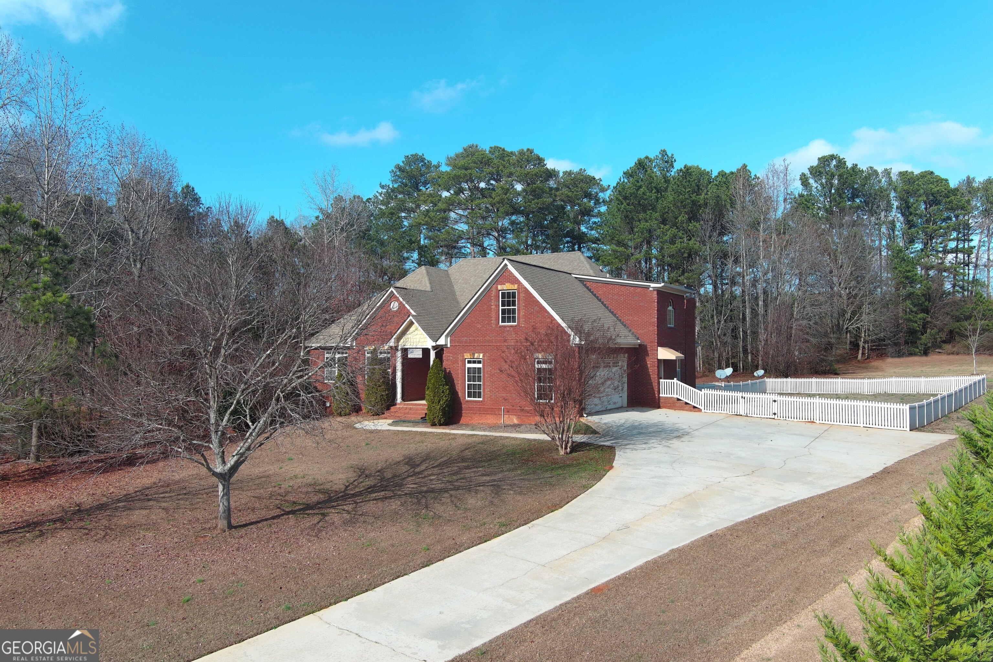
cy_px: 331
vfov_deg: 45.0
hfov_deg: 63.7
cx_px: 496
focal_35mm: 29
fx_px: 800
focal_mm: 10.57
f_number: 2.8
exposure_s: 1/814
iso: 100
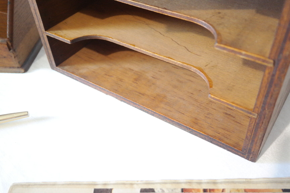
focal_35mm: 36
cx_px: 145
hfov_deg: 53.1
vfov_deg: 36.9
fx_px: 290
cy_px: 96
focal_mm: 24
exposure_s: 1/30
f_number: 5.6
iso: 3200
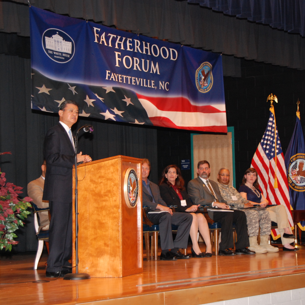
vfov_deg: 18.1
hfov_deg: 18.1
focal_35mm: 96
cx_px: 174
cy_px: 153
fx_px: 957
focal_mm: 50
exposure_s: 1/60
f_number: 6.3
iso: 640
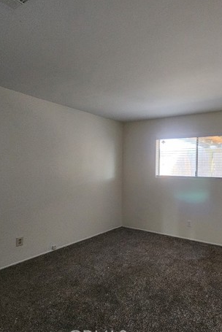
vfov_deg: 86.8
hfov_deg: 58.5
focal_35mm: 19
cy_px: 172
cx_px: 185
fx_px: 175
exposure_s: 1/60
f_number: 2.2
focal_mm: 2.2
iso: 400
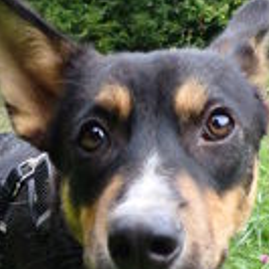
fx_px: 703
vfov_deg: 20.6
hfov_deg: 21.5
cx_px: 71
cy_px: 295
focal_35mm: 80
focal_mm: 4.5
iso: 250
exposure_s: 1/500
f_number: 2
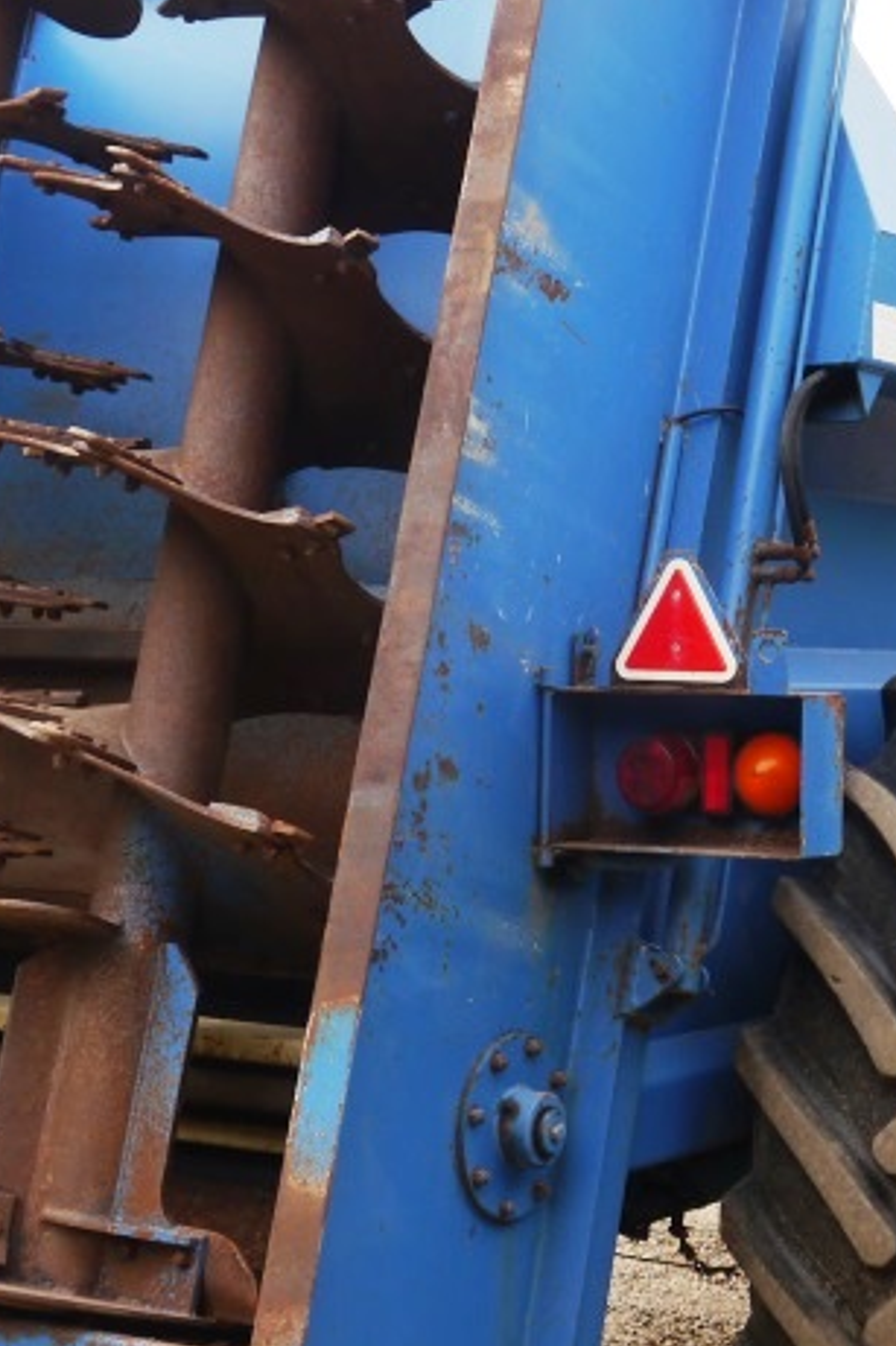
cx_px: 566
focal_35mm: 74
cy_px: 718
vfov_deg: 27.3
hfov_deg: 18.4
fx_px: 2765
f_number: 5
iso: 160
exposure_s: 1/125
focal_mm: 16
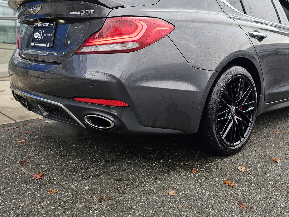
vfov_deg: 41.5
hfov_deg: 53.5
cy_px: 80
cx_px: 175
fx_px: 284
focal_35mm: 34
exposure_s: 1/120
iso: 50
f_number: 1.7
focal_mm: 6.3
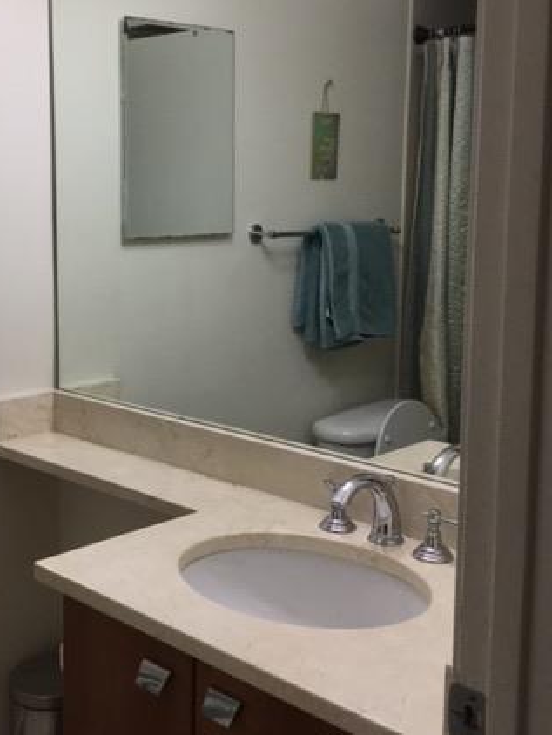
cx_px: 176
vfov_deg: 40.3
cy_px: 303
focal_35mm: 47
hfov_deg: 30.6
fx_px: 998
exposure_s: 1/30
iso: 32
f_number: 2.4
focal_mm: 3.3
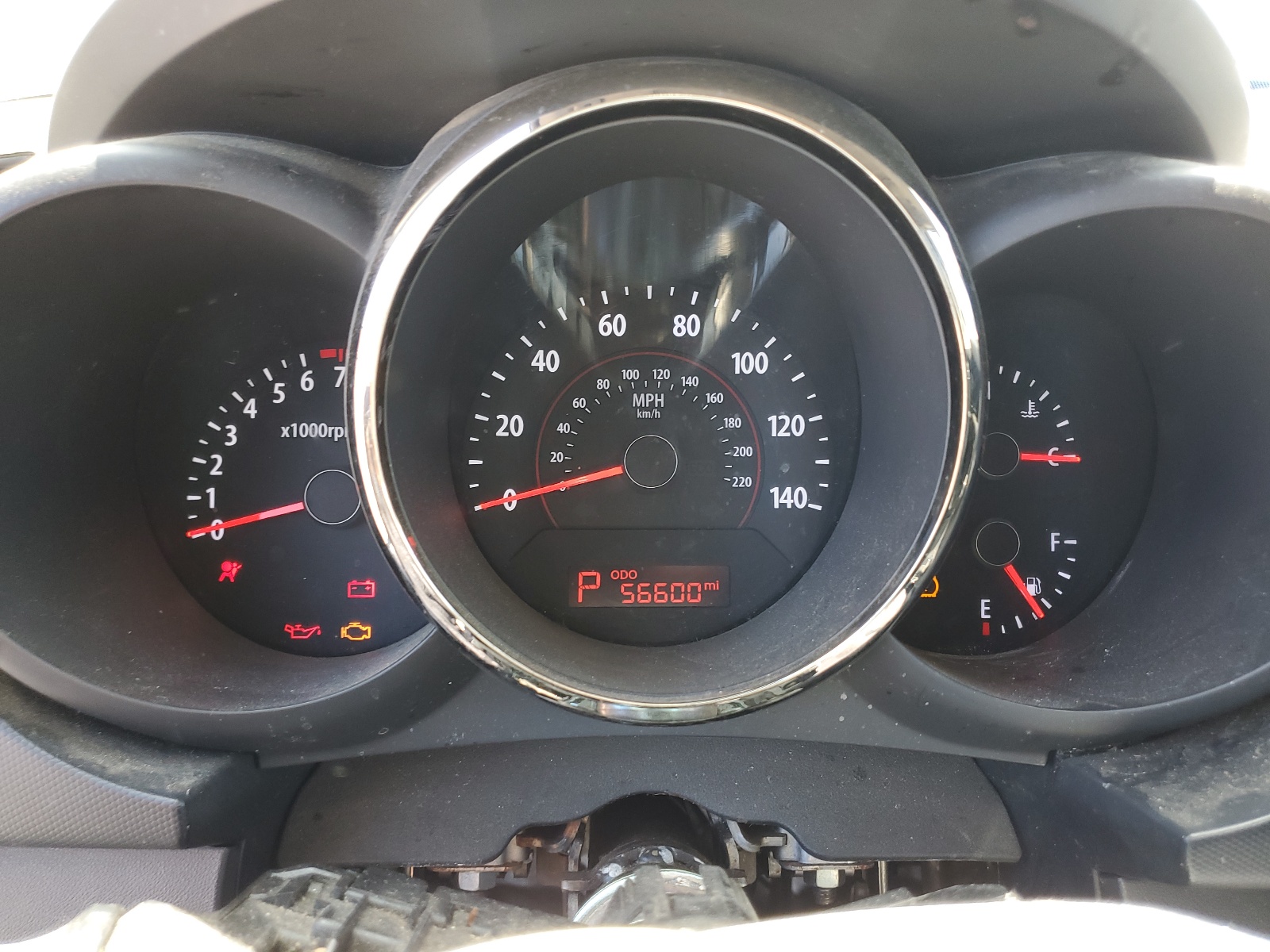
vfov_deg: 53.1
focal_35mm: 26
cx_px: 635
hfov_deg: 67.3
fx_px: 954
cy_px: 476
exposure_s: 1/60.2
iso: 64
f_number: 1.5
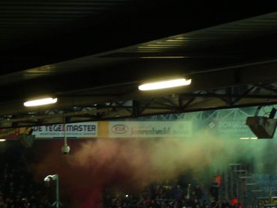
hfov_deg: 12.0
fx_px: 1320
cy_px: 153
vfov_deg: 9.0
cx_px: 104
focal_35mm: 165
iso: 200
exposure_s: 1/8
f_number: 4.9
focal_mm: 17.4
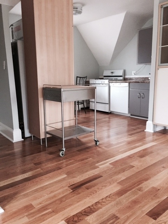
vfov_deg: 61.7
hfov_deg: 48.2
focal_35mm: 29
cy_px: 112
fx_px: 188
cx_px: 84
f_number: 2.2
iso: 160
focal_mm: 4.15
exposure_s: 1/30
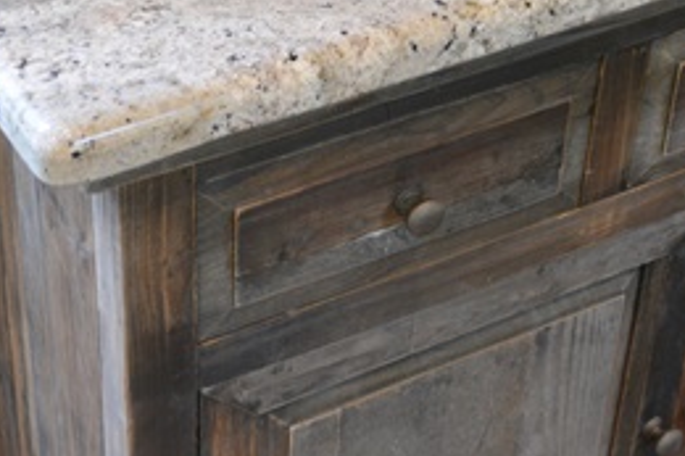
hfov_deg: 22.6
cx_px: 250
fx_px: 1711
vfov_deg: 14.9
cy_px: 16
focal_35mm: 90
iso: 1600
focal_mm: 26
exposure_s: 1/30
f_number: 4.2
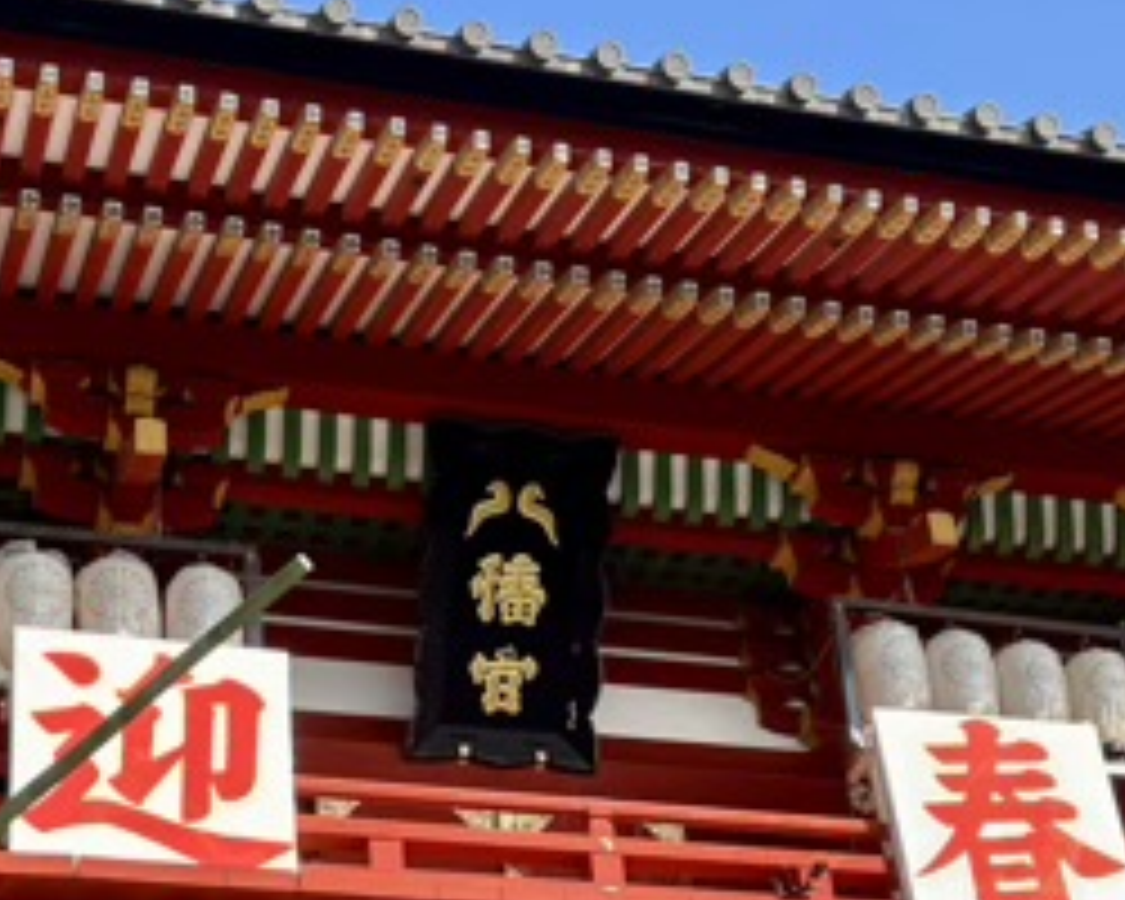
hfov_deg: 26.8
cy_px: 772
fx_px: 2364
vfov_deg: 21.2
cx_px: 513
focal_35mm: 71
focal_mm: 5.96
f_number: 1.6
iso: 50
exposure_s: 1/880
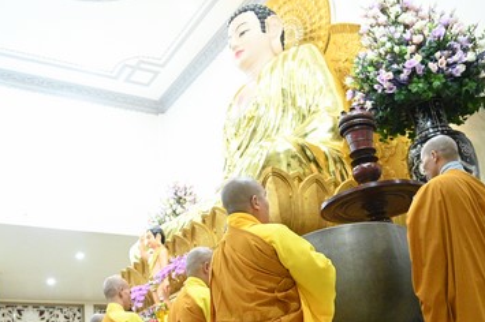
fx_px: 592
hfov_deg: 43.8
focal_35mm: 44
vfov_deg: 30.3
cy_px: 205
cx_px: 154
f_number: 4
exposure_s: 1/250
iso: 16000
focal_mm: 24
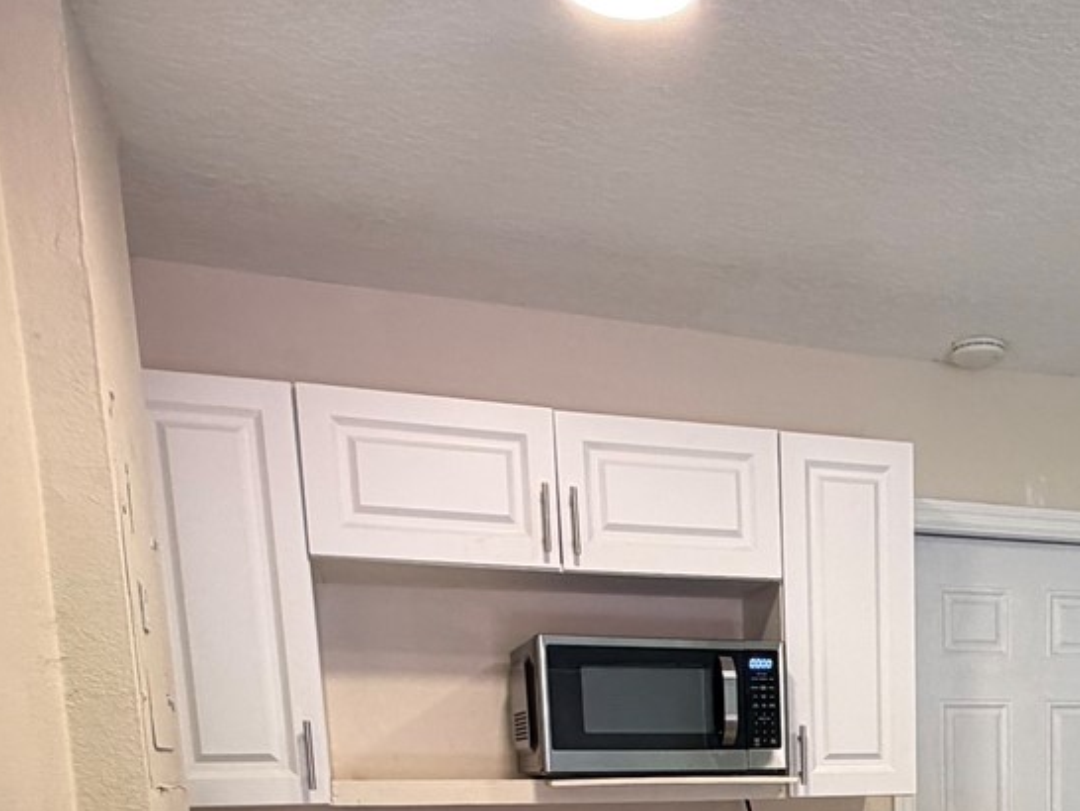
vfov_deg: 29.7
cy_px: 995
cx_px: 908
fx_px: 1280
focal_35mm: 41
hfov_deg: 43.0
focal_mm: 2.22
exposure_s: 1/60
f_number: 2.2
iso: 200
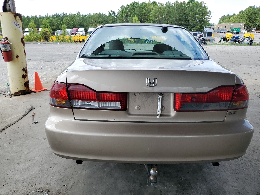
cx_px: 130
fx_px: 195
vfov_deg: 53.1
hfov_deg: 67.3
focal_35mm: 26
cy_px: 98
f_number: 1.5
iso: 50
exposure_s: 1/1111
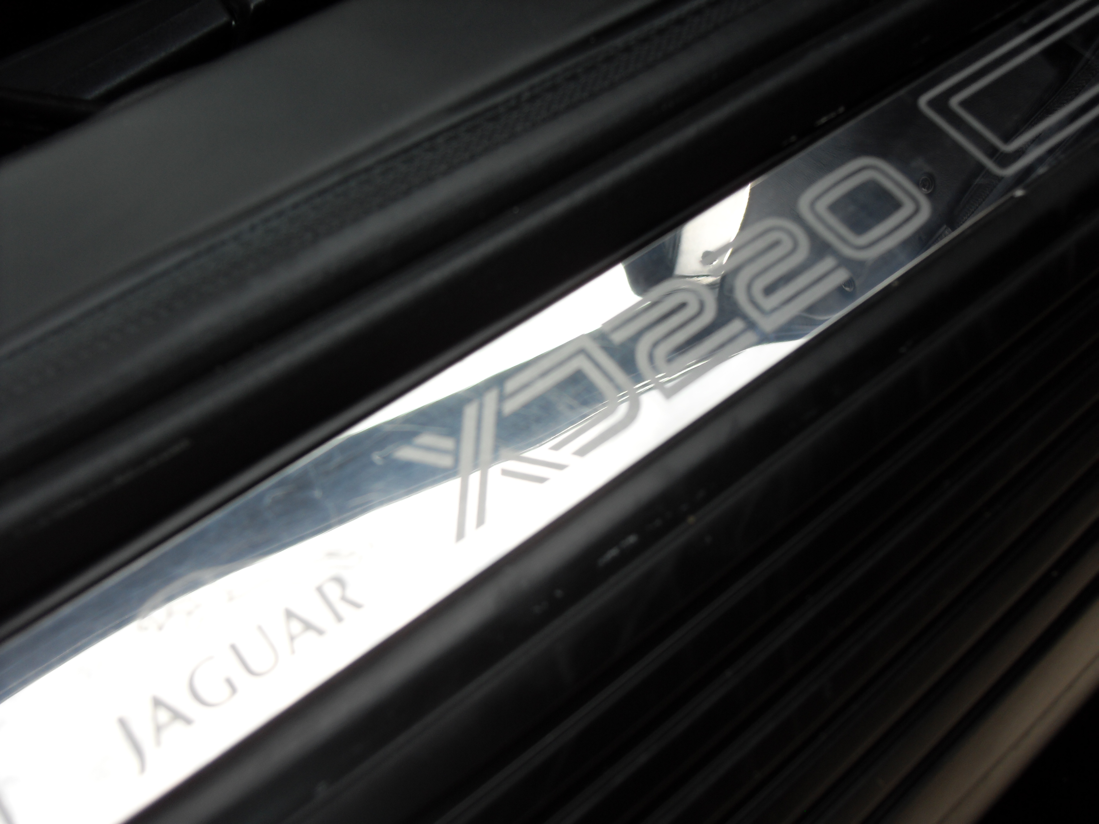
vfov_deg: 40.7
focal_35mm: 35
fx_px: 1111
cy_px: 412
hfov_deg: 52.6
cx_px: 550
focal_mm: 7.5
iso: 80
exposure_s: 1/250
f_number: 3.2
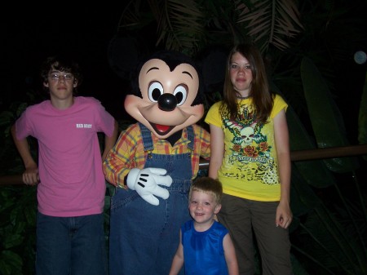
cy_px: 138
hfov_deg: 54.0
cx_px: 184
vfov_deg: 41.8
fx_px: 360
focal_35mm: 34
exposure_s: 1/60
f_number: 2.7
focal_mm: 5.6
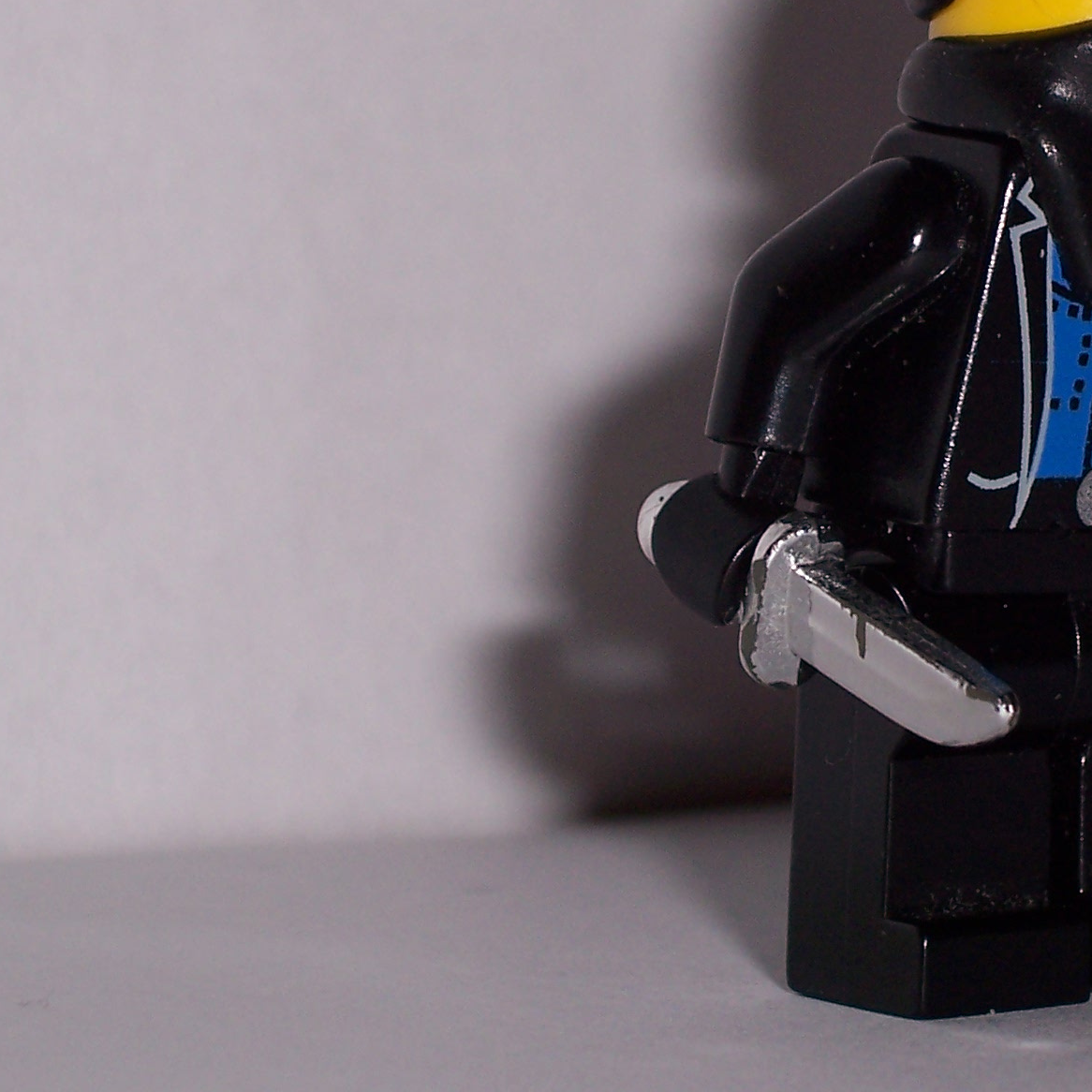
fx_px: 5461
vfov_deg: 11.4
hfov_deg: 11.3
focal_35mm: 153
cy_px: 392
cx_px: 980
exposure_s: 1/90
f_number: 4.1
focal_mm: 13.5
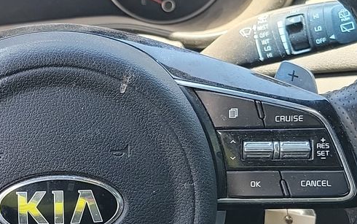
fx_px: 808
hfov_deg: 24.5
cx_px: 64
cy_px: 152
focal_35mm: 83
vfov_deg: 15.7
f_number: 1.8
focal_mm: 6.7
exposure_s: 1/59
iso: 79
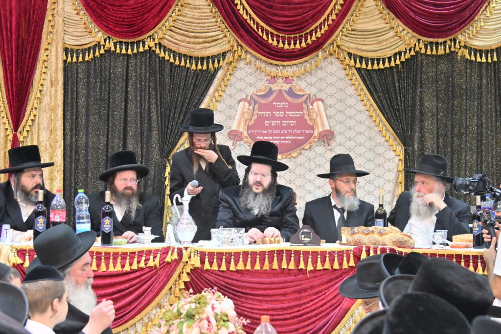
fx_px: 793
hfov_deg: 35.1
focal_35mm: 57
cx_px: 250
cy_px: 167
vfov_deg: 23.8
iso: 800
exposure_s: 1/160
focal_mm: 38
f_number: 4
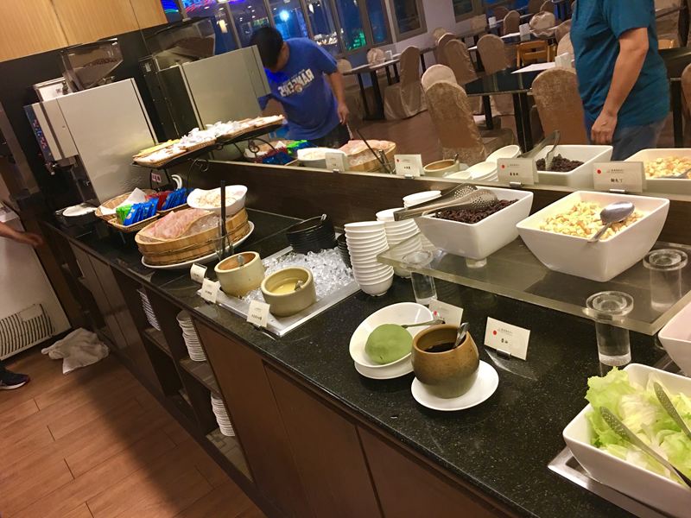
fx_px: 579
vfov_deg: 48.2
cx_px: 346
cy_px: 259
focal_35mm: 29
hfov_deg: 61.7
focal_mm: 4.15
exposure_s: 1/15
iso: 64
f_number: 2.2
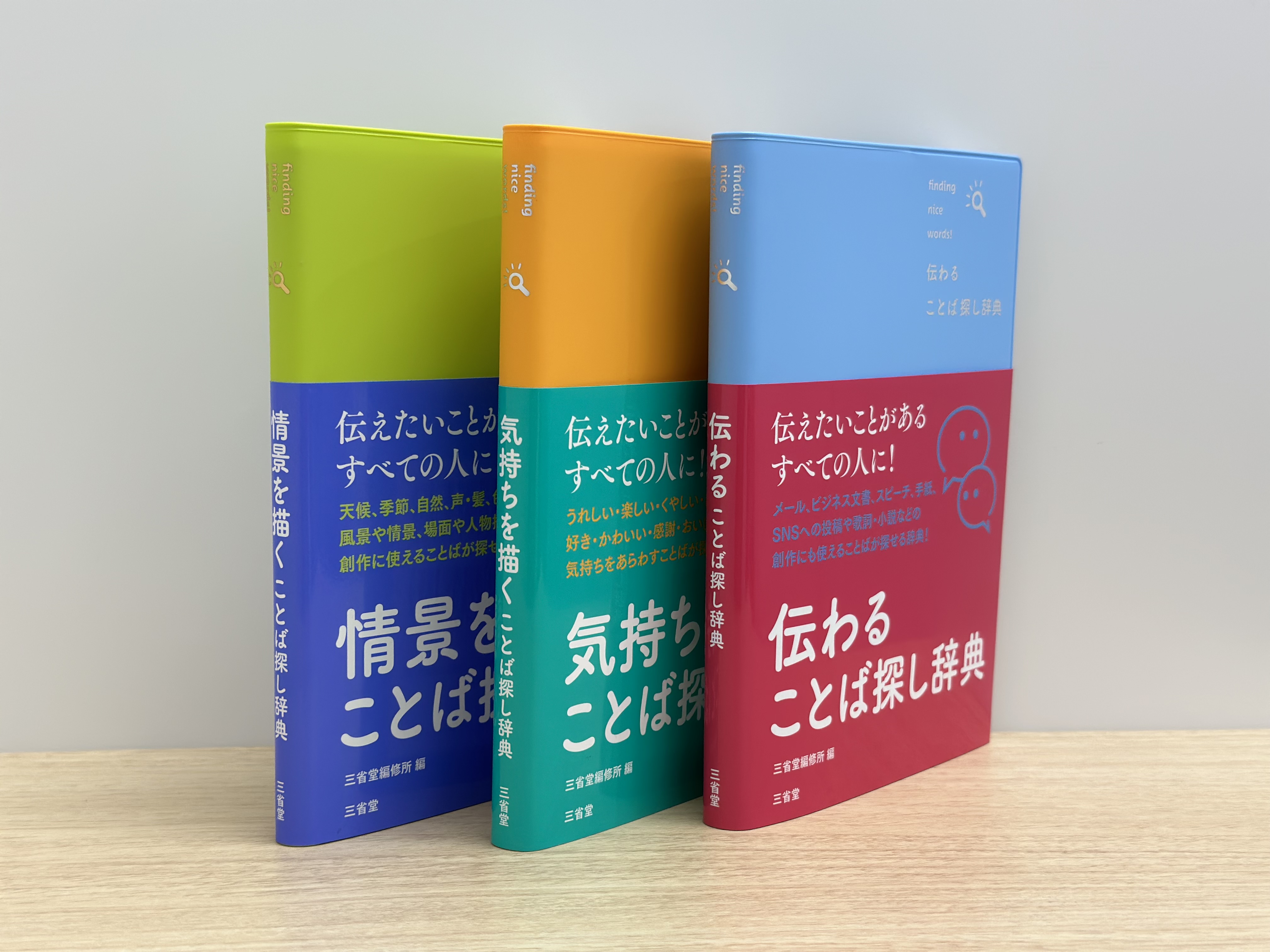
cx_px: 635
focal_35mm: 48
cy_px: 476
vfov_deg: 30.3
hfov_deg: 39.7
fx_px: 1761
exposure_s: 1/100
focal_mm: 6.86
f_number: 1.78
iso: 80
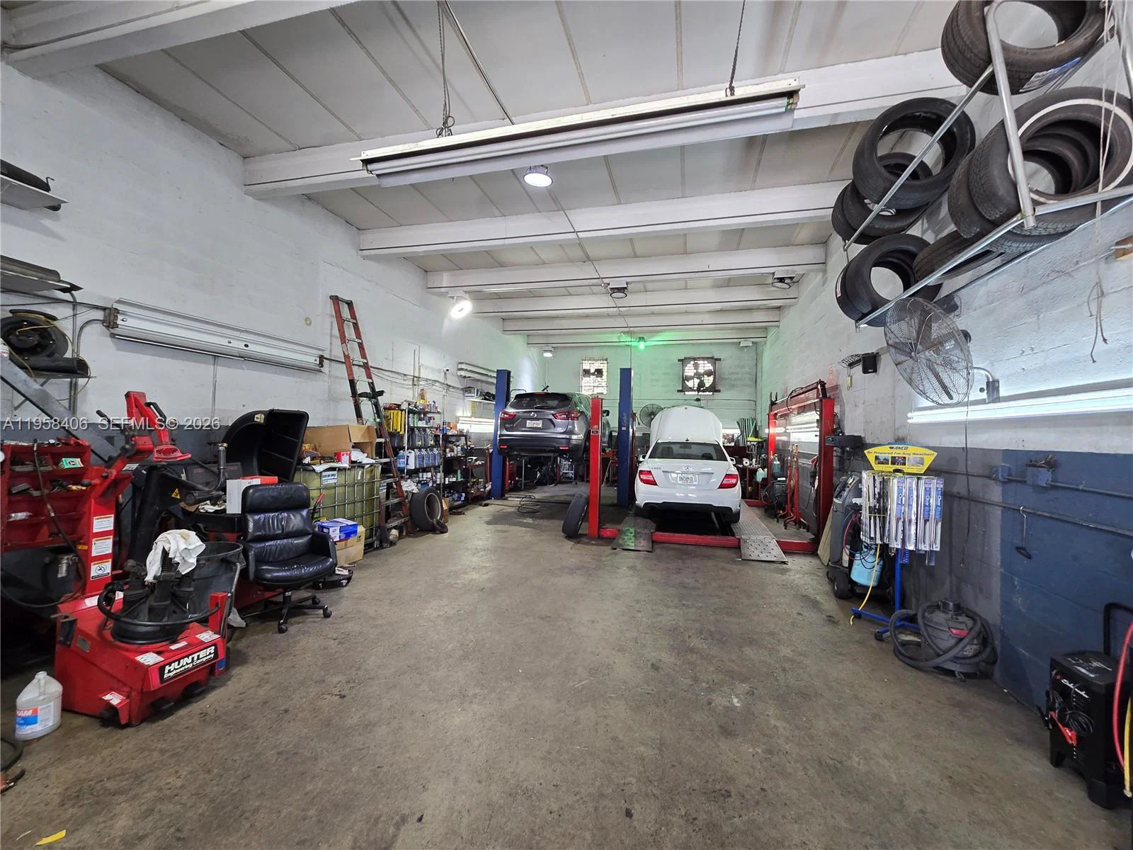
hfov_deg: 106.2
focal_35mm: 13
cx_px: 566
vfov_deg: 89.9
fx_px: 425
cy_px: 425
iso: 125
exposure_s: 1/60
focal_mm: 2.2
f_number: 2.2
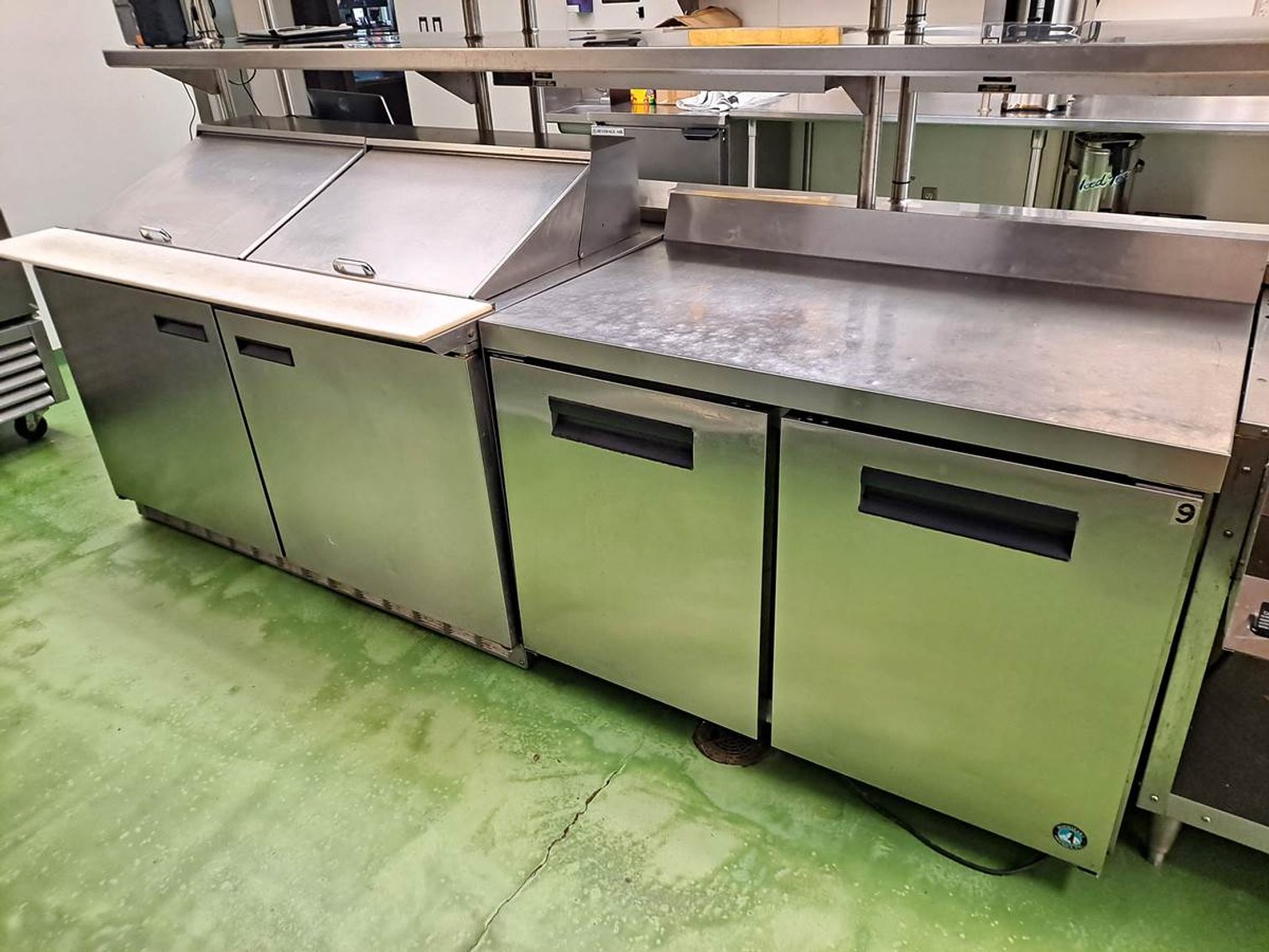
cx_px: 634
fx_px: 917
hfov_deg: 69.4
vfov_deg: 54.9
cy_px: 476
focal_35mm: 25
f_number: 2
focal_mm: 4.6
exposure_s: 1/50
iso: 200
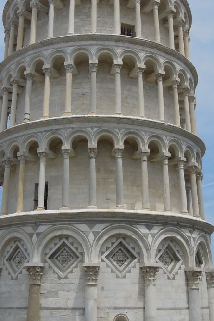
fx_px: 455
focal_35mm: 51
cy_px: 99
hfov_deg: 26.5
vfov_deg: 38.3
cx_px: 100
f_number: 5
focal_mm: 4.3
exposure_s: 1/1250
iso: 160
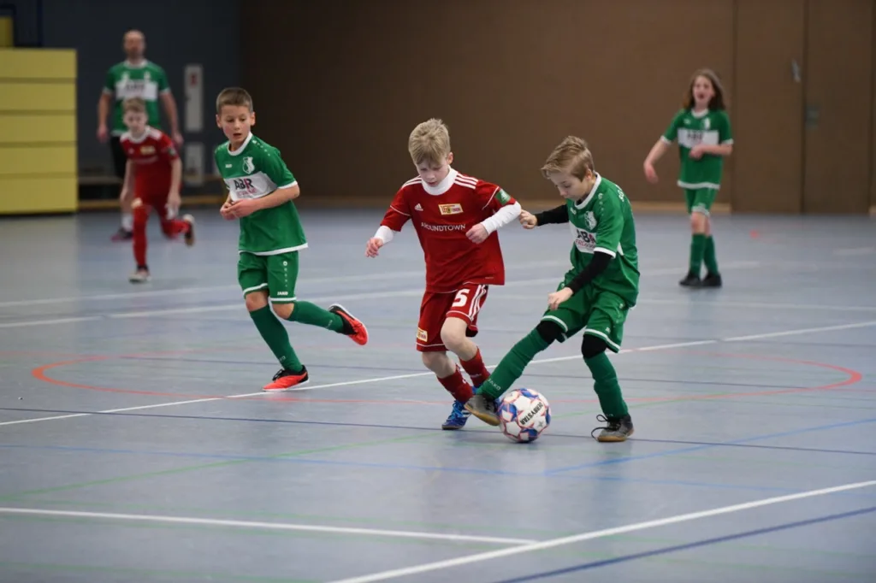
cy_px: 292
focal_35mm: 175
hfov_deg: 11.7
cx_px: 438
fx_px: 4257
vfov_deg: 7.8
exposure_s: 1/1250
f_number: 2.8
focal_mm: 175
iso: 8000
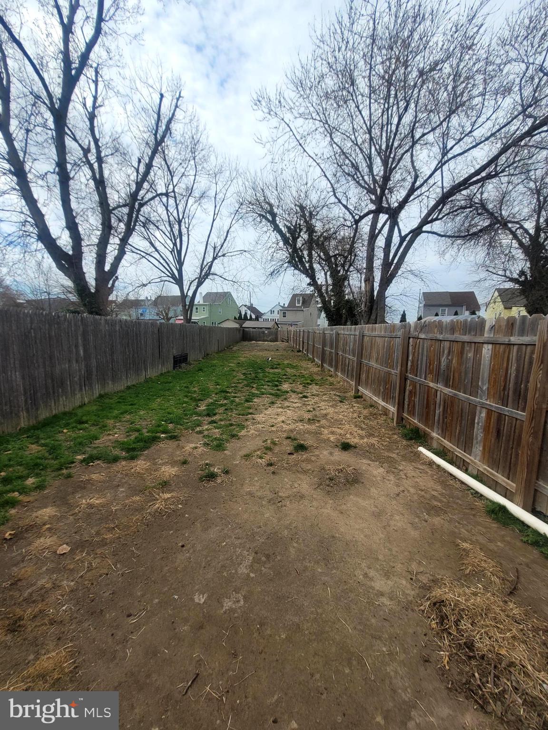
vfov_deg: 106.2
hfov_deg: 89.9
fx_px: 274
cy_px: 365
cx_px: 274
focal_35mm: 13
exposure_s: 1/1659
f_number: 2.2
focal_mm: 1.74
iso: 40
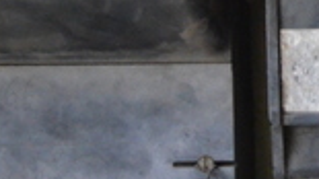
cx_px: 640
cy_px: 228
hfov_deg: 2.5
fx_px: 7167
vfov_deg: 1.4
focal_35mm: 848
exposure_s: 1/250
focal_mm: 105
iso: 3200
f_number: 8
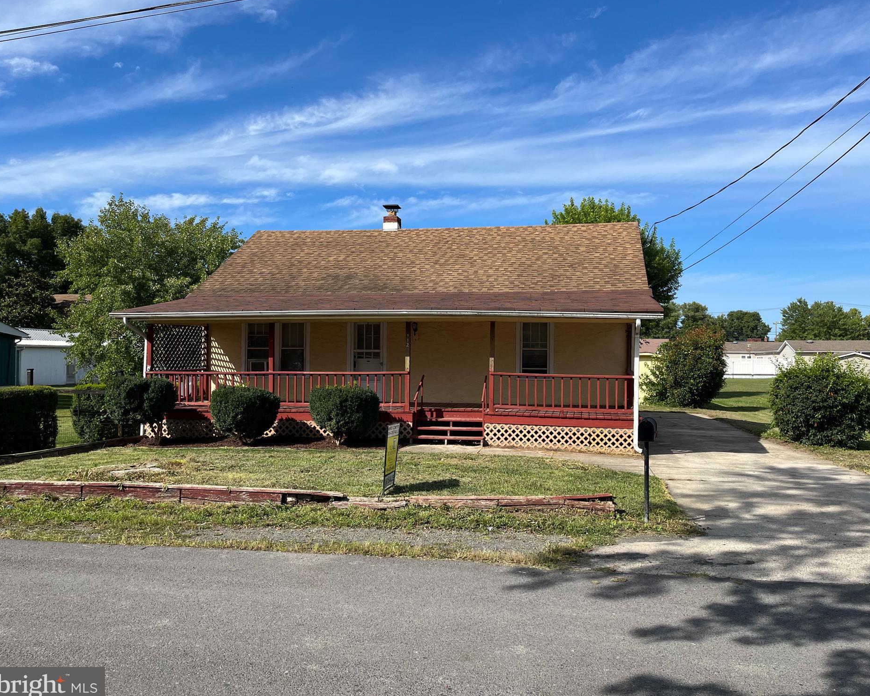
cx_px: 468
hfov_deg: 62.1
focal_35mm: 28
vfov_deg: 51.5
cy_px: 345
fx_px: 721
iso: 50
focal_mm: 5.1
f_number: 1.6
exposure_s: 1/3215
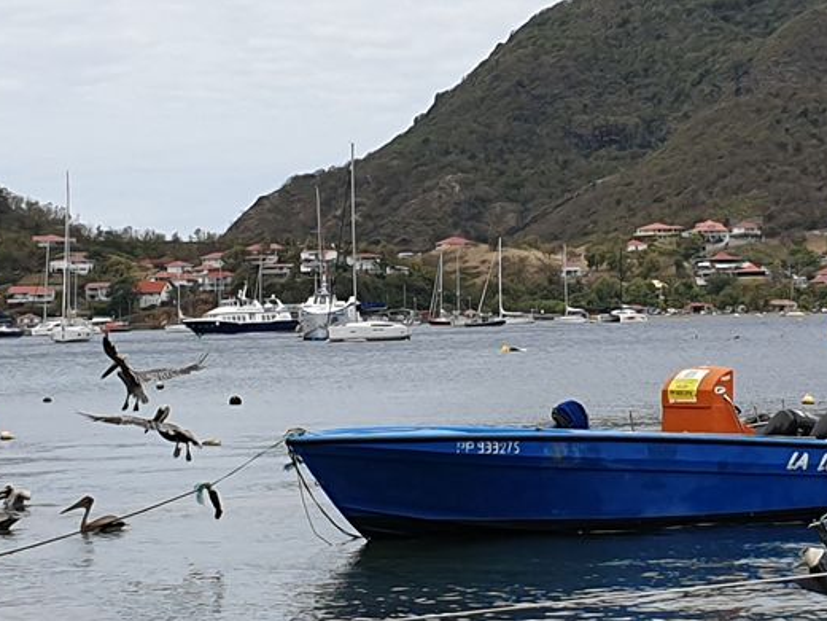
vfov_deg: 36.0
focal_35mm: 40
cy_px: 296
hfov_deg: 46.8
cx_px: 386
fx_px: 956
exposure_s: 1/1957
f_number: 2.4
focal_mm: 4.3
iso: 50
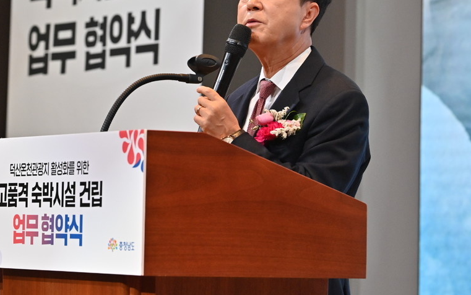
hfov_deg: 12.4
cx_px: 122
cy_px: 50
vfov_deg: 7.8
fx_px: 2157
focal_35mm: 168
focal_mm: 98
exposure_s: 1/320
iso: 1250
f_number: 5
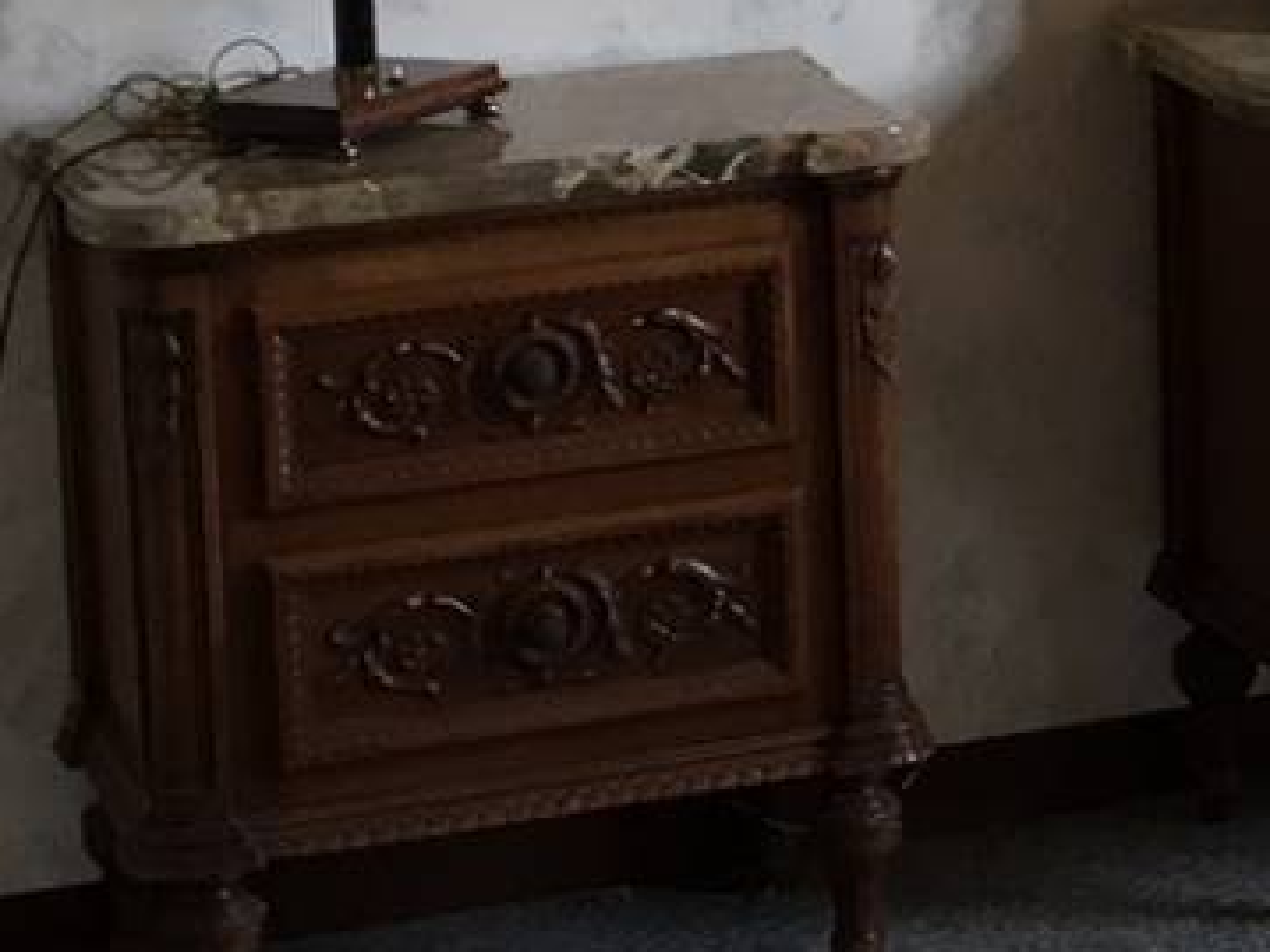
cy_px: -315
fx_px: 5685
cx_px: 1978
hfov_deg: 12.1
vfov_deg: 9.4
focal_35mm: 155
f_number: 2.2
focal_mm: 4.15
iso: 40
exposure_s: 1/33
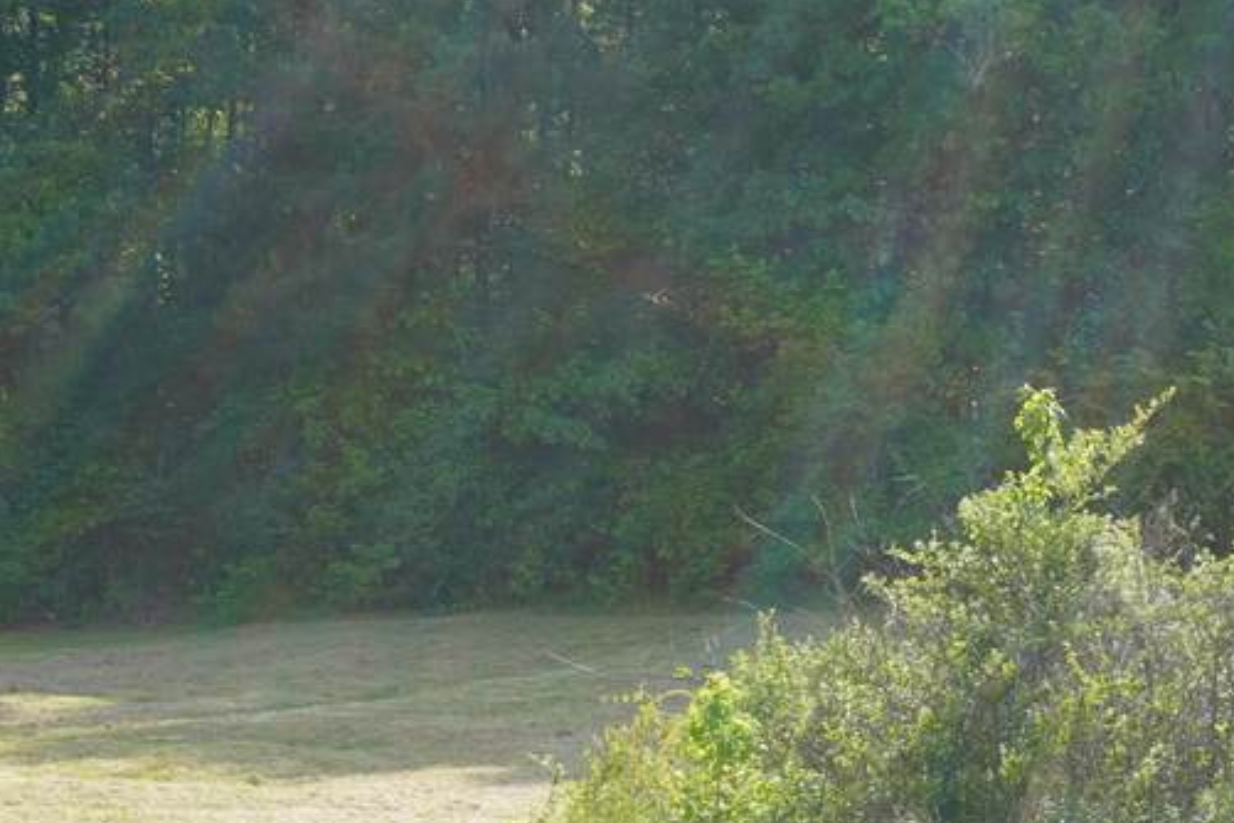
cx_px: 631
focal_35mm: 115
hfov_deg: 17.8
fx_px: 3942
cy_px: 768
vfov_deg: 11.8
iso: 100
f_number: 8
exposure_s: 1/100
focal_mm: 30
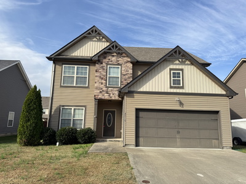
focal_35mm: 24
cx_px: 123
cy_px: 92
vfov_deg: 56.8
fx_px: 171
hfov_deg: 71.6
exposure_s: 1/3096
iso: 80
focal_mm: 6.76
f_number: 1.78
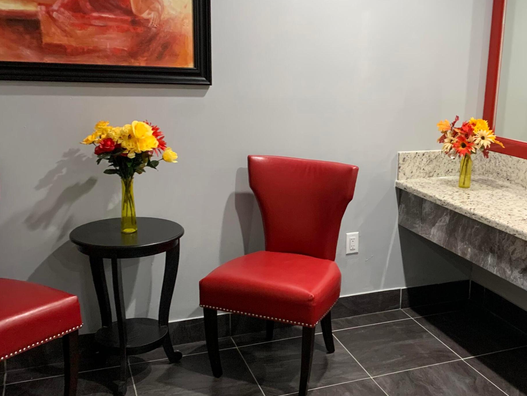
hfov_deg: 45.0
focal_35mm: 41
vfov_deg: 35.1
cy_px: 226
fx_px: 624
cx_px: 358
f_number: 1.8
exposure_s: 1/60
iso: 400
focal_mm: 4.25
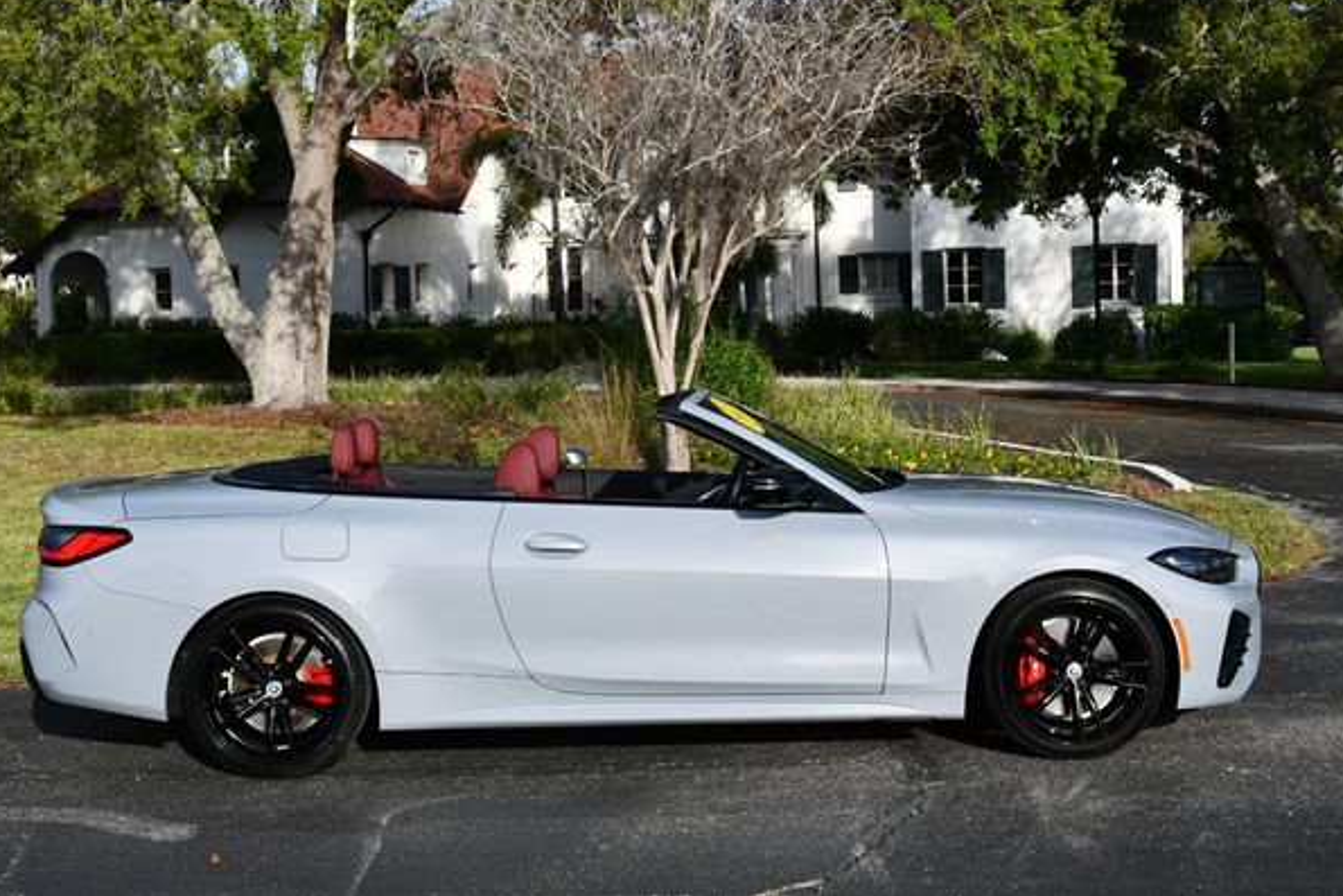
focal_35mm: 56
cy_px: 415
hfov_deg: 35.6
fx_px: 2089
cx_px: 639
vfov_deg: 24.2
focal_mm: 26
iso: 100
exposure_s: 1/250
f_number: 8
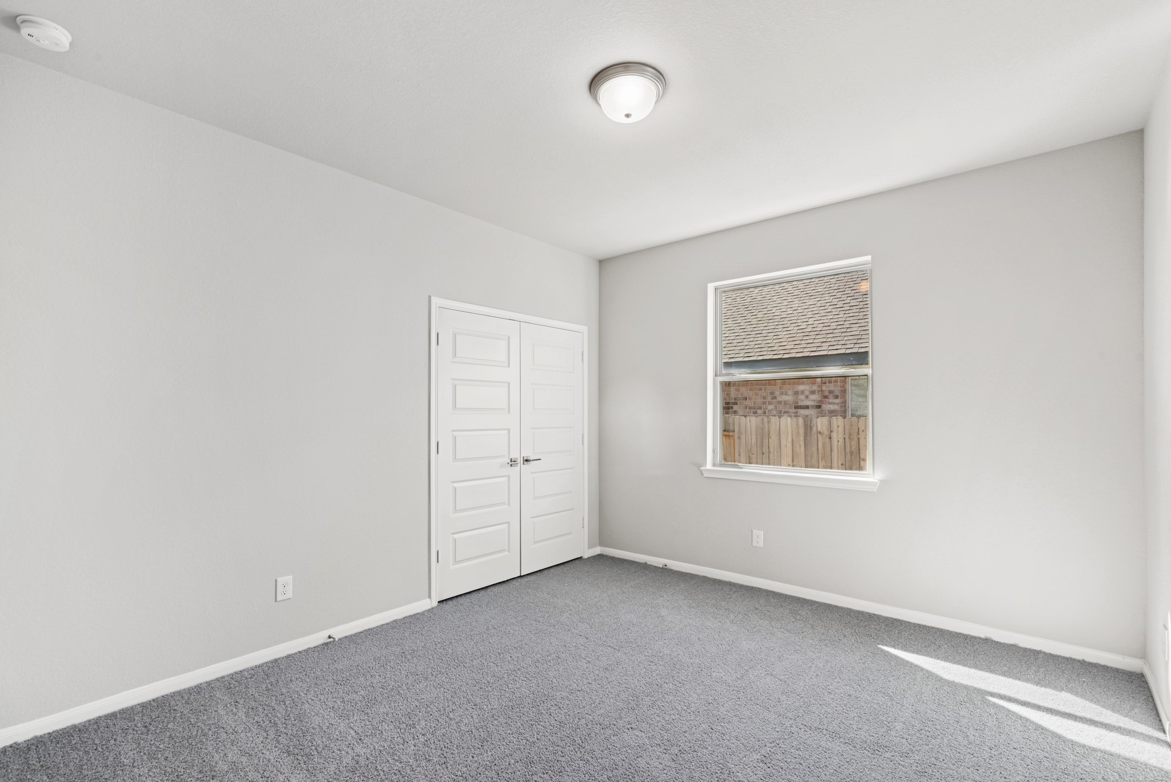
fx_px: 521
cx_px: 586
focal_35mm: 16
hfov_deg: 96.7
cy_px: 391
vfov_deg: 73.8
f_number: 9
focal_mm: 16
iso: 100
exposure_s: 1/10
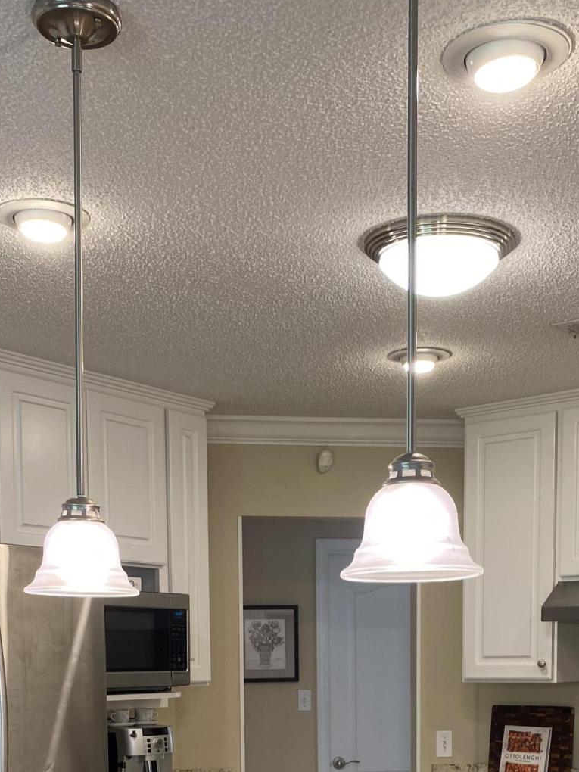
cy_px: 749
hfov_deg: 28.5
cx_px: 314
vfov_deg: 34.5
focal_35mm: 51
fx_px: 1137
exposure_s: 1/60
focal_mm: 4.25
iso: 80
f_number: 1.8
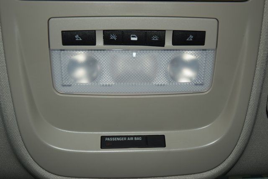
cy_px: 90
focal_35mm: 46
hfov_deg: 42.3
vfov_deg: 29.0
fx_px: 346
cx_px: 134
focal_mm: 31
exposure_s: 1/50
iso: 200
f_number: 4
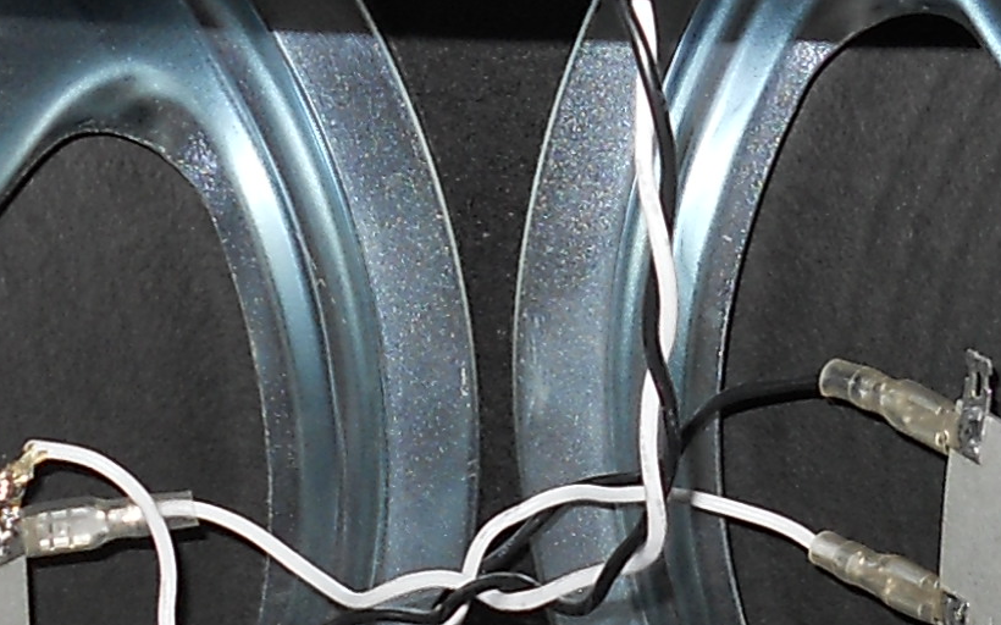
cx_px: 374
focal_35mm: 173
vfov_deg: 7.5
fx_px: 4718
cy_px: 702
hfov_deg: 12.1
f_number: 3.1
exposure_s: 1/30
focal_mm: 6.72
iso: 100
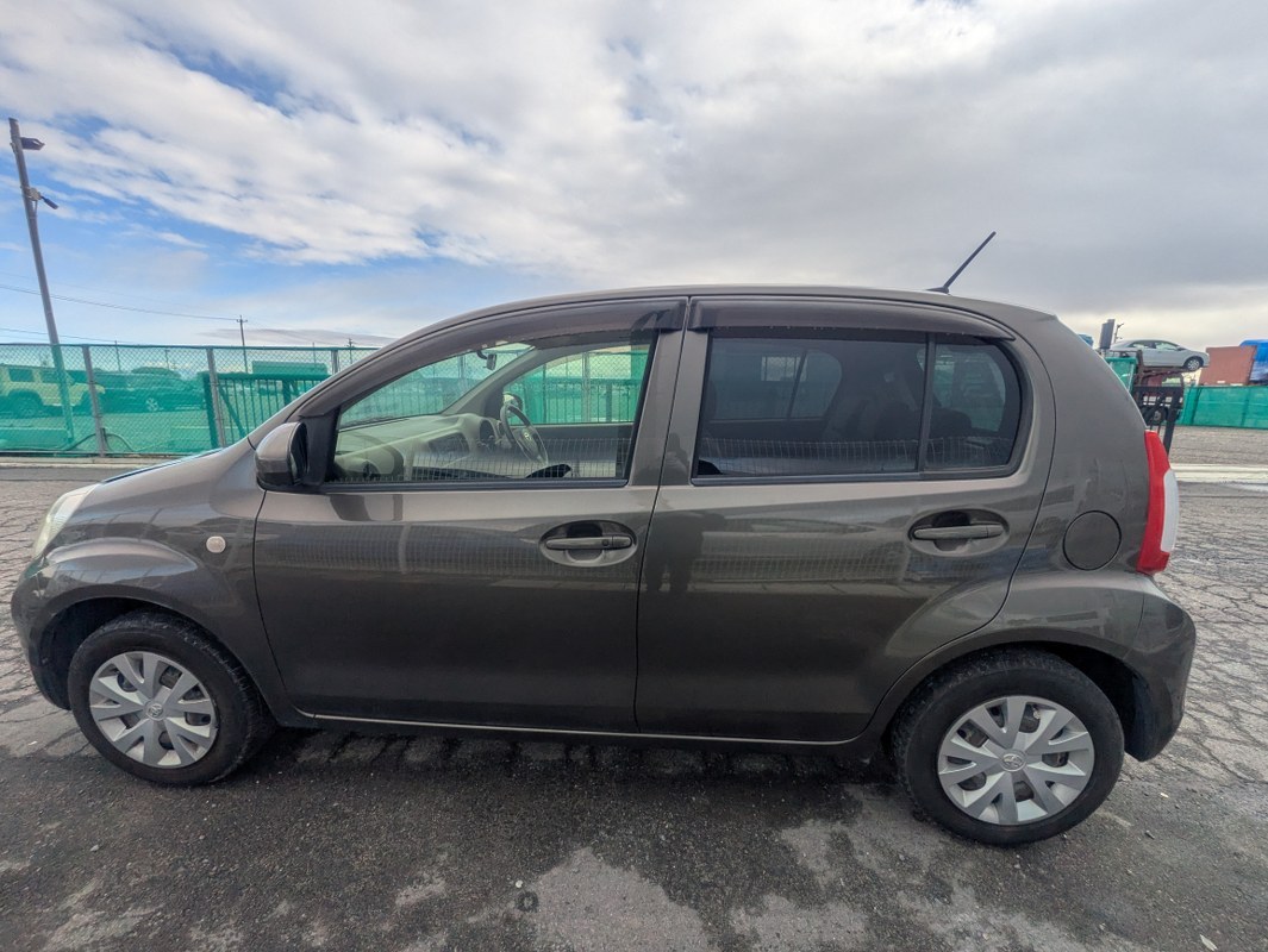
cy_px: 476
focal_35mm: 14
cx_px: 634
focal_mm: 1.83
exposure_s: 1/1319
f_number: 2.2
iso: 51
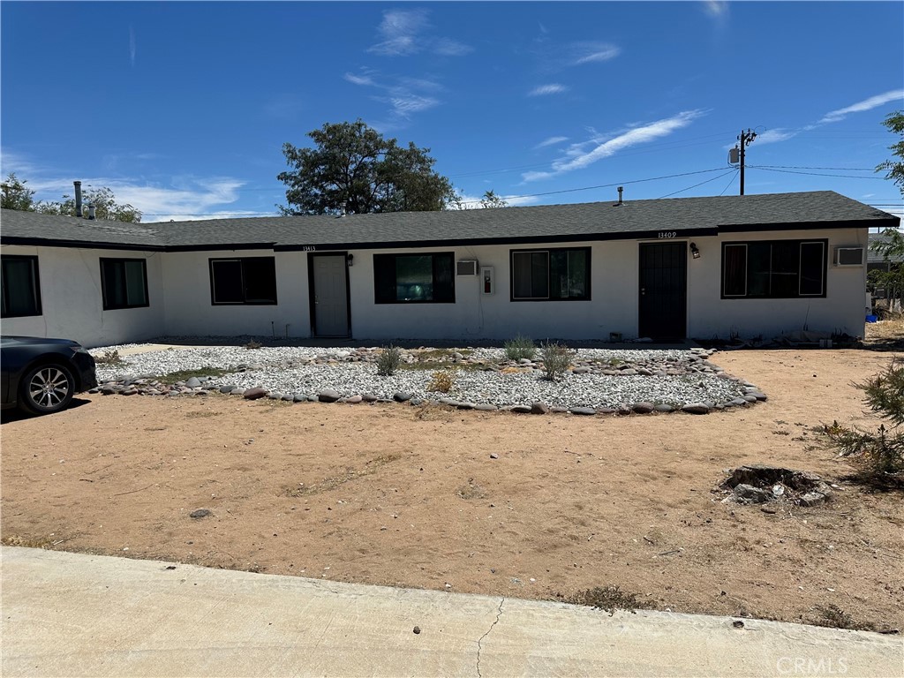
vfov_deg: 56.8
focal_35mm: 24
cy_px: 339
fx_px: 627
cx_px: 452
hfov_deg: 71.6
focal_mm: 6.86
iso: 80
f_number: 1.78
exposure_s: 1/8929
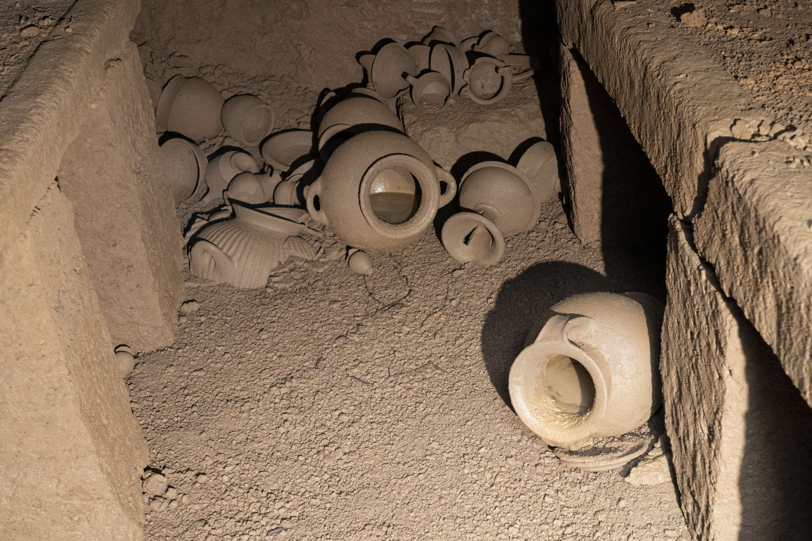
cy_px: 270
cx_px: 406
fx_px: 1037
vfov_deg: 29.2
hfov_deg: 42.7
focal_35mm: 46
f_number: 10
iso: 8000
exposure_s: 1/15
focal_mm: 46
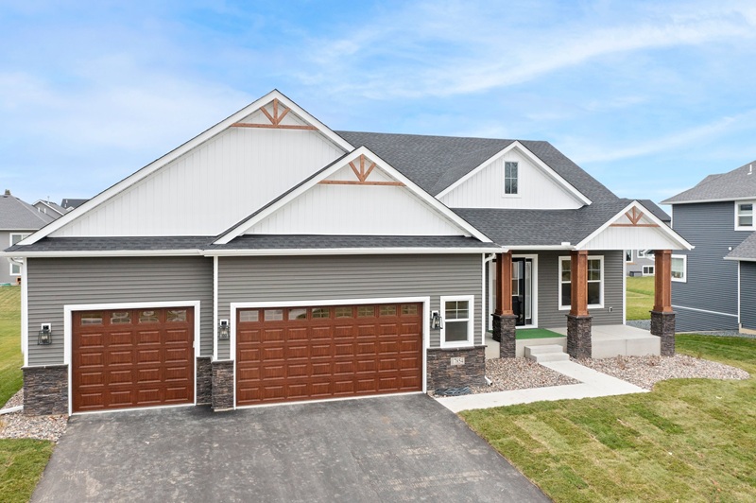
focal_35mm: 28
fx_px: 588
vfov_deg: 46.3
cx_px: 378
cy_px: 252
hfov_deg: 65.5
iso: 200
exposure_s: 1/160
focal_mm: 10.26
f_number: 4.5
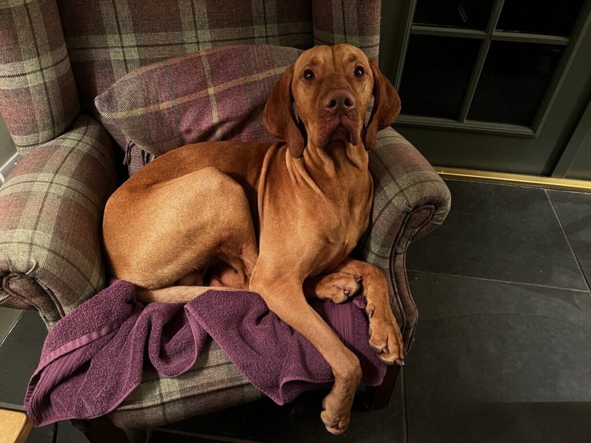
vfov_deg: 53.1
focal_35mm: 26
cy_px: 222
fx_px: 444
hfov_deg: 67.3
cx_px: 296
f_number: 1.5
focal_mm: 5.7
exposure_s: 1/25
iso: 500
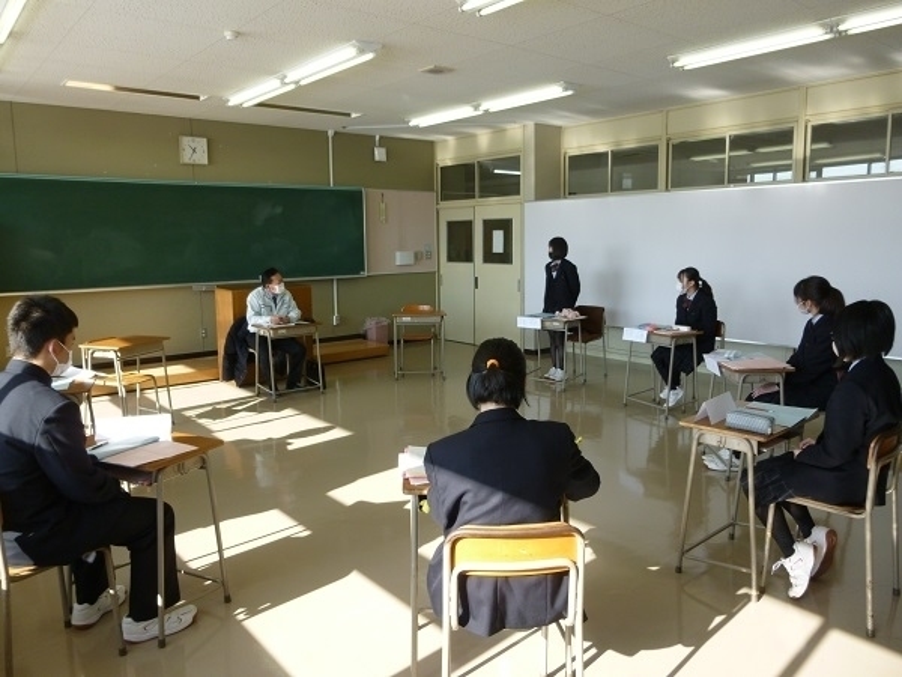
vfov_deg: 54.9
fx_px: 651
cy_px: 338
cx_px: 451
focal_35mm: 25
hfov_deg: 69.4
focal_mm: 4.5
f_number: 3.1
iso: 100
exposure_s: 1/125
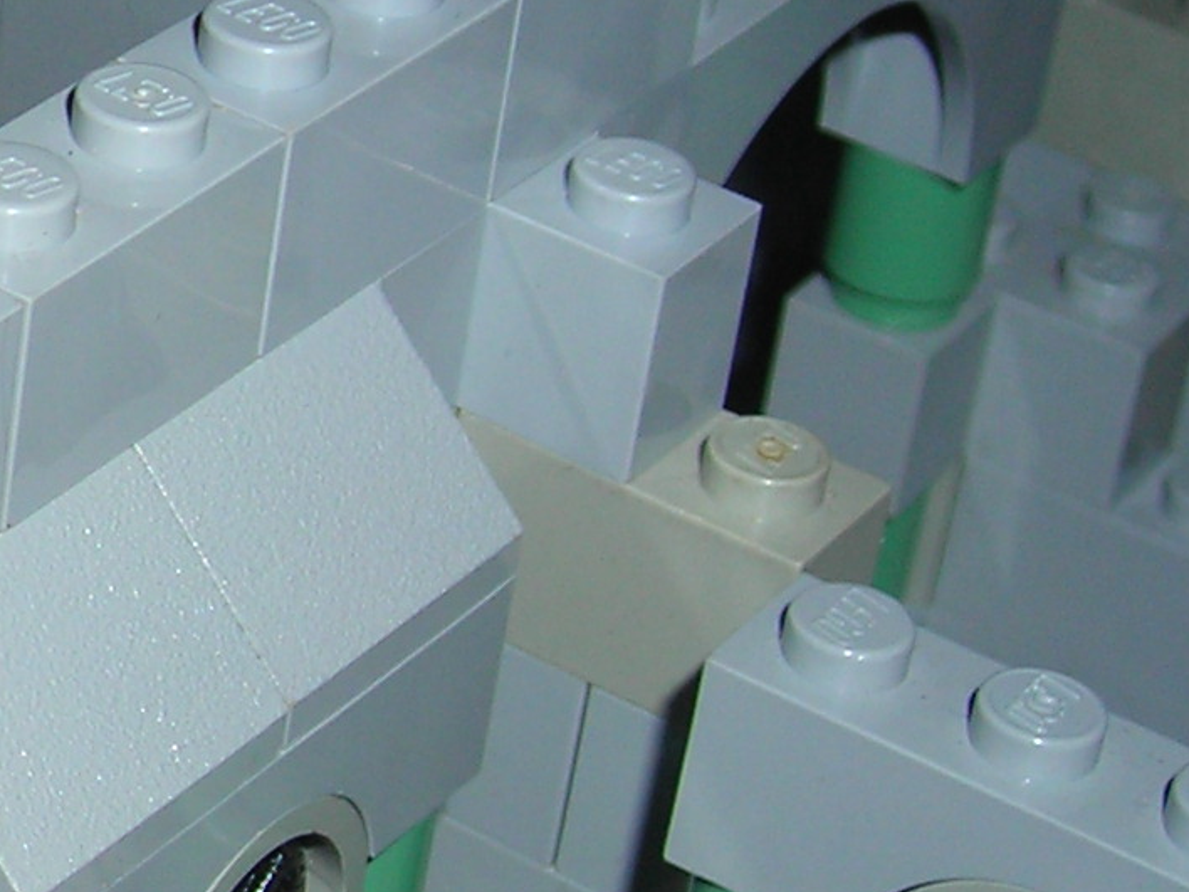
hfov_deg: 12.4
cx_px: -685
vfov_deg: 9.9
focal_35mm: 150
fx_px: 5152
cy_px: 410
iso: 50
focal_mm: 6.8
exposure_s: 1/60.1
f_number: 6.6
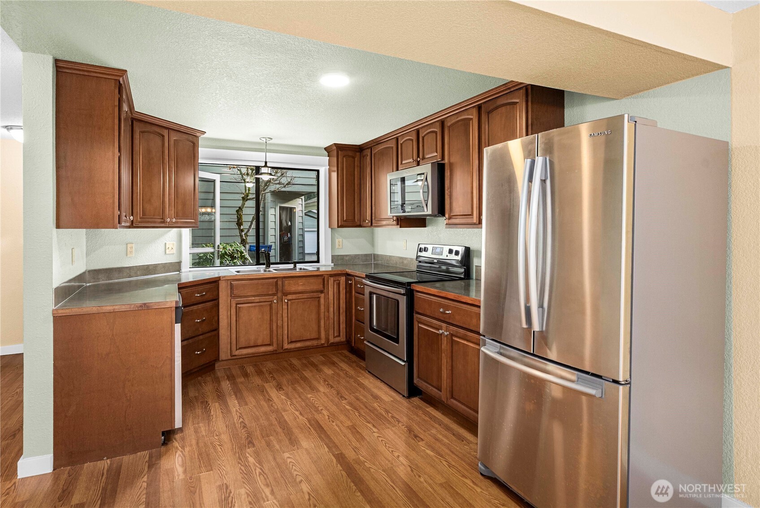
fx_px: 401
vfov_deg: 64.6
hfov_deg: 86.9
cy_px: 254
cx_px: 380
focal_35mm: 19
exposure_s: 1/10
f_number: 7.1
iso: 1000
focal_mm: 19
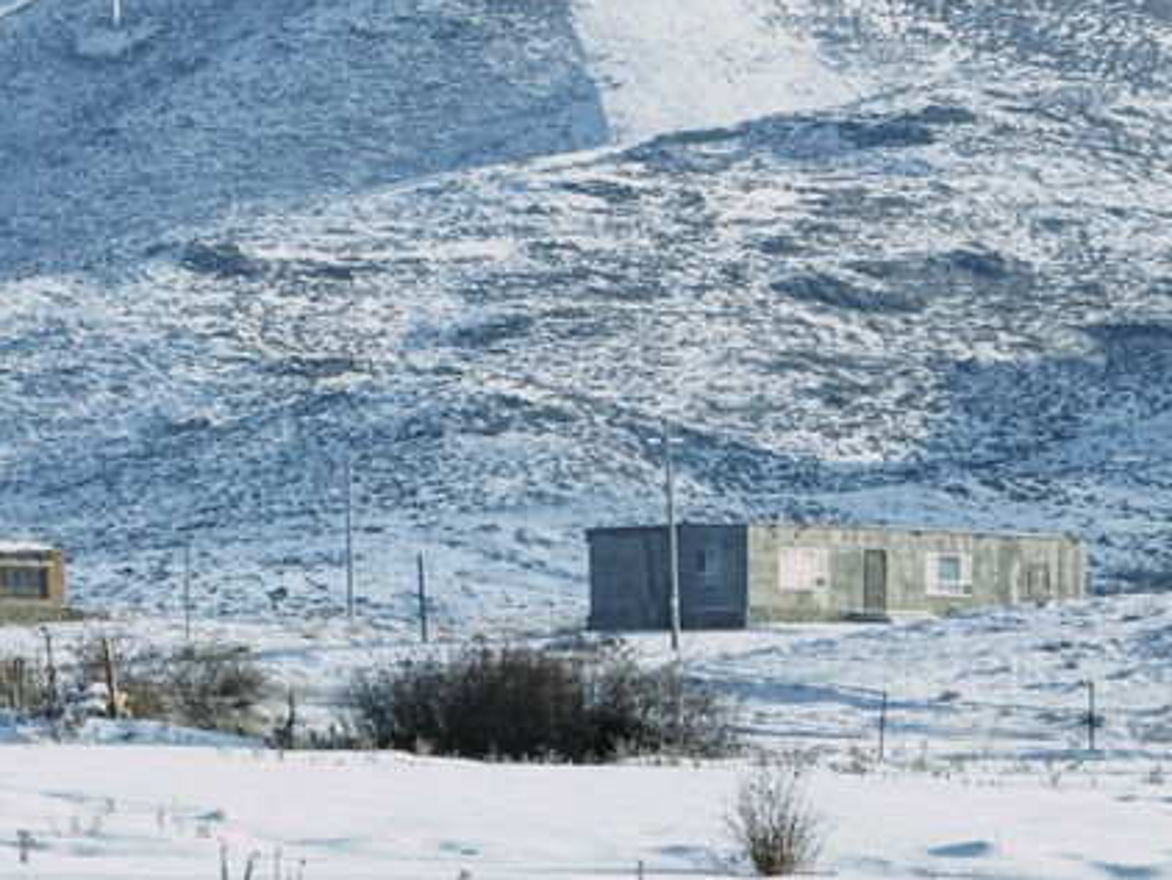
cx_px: -228
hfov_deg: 6.8
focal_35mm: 291
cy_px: 17
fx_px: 9858
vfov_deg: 5.1
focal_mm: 15.66
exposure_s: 1/1114
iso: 50
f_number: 2.8
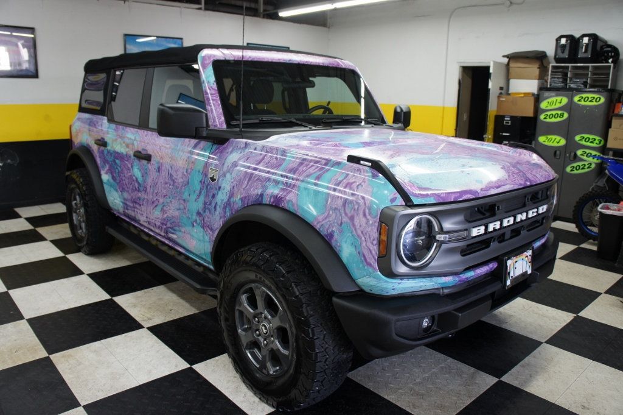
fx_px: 467
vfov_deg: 47.9
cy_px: 208
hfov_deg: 67.4
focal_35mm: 27
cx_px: 312
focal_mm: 18
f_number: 3.5
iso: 200
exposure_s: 1/30
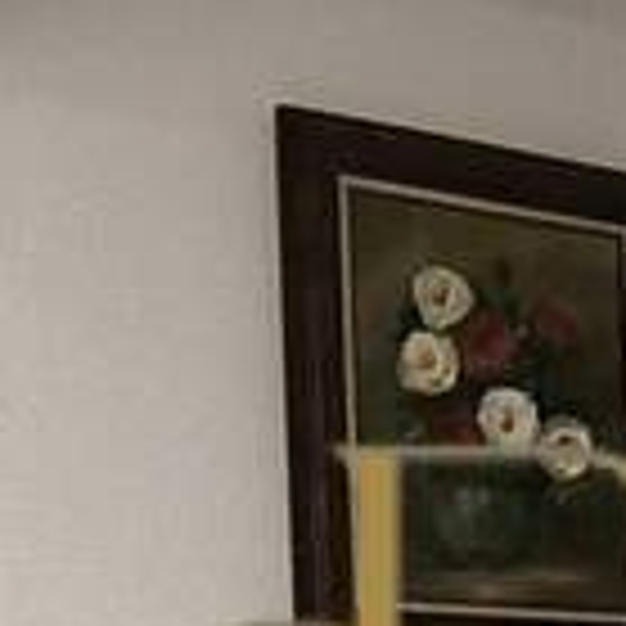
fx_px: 3008
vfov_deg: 11.3
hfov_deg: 10.8
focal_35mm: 147
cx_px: 1297
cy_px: 991
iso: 160
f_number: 2.2
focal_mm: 1.65
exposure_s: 1/60
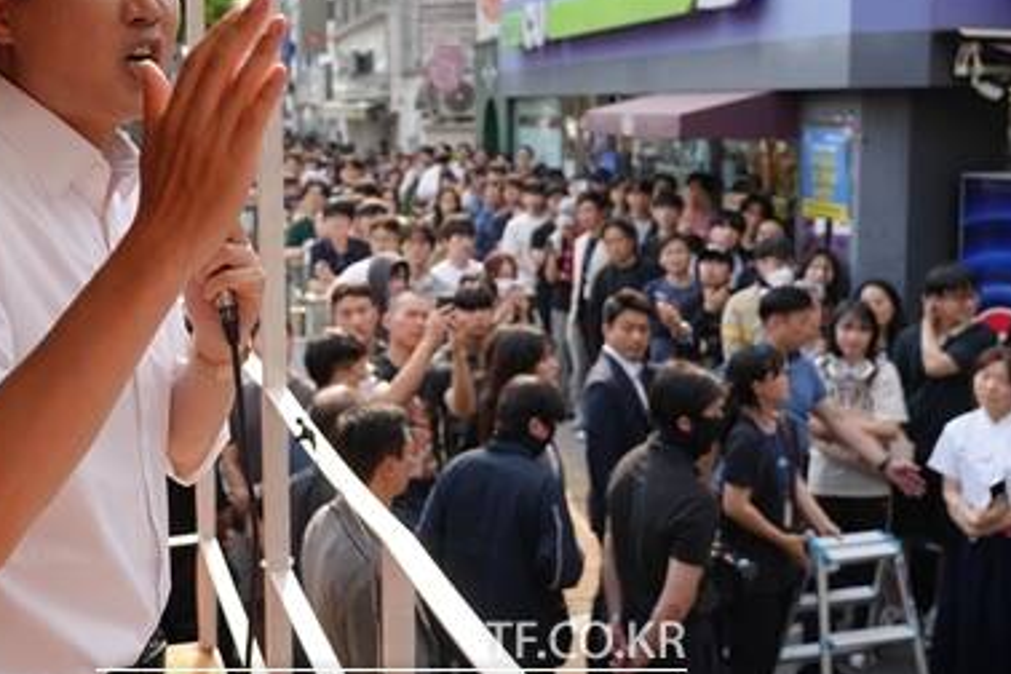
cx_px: 390
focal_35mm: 44
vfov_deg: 30.4
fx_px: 1236
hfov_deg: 44.2
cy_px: 253
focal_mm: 26
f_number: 4.5
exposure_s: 1/323
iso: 100
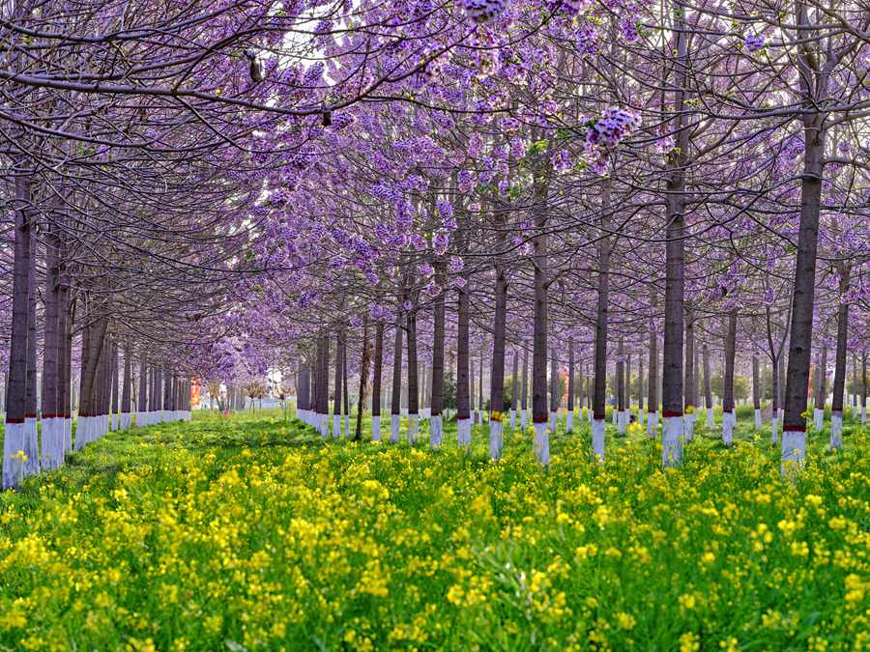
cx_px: 435
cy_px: 326
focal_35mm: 87
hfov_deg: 22.5
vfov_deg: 17.0
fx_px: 2187
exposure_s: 1/26
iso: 100
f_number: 8
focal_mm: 110
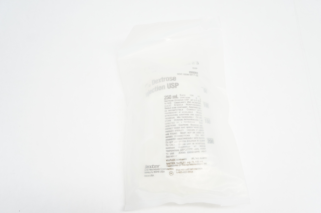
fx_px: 347
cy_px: 106
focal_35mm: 39
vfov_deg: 34.1
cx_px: 160
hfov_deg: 49.6
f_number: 5.6
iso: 800
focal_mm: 26
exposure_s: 1/80
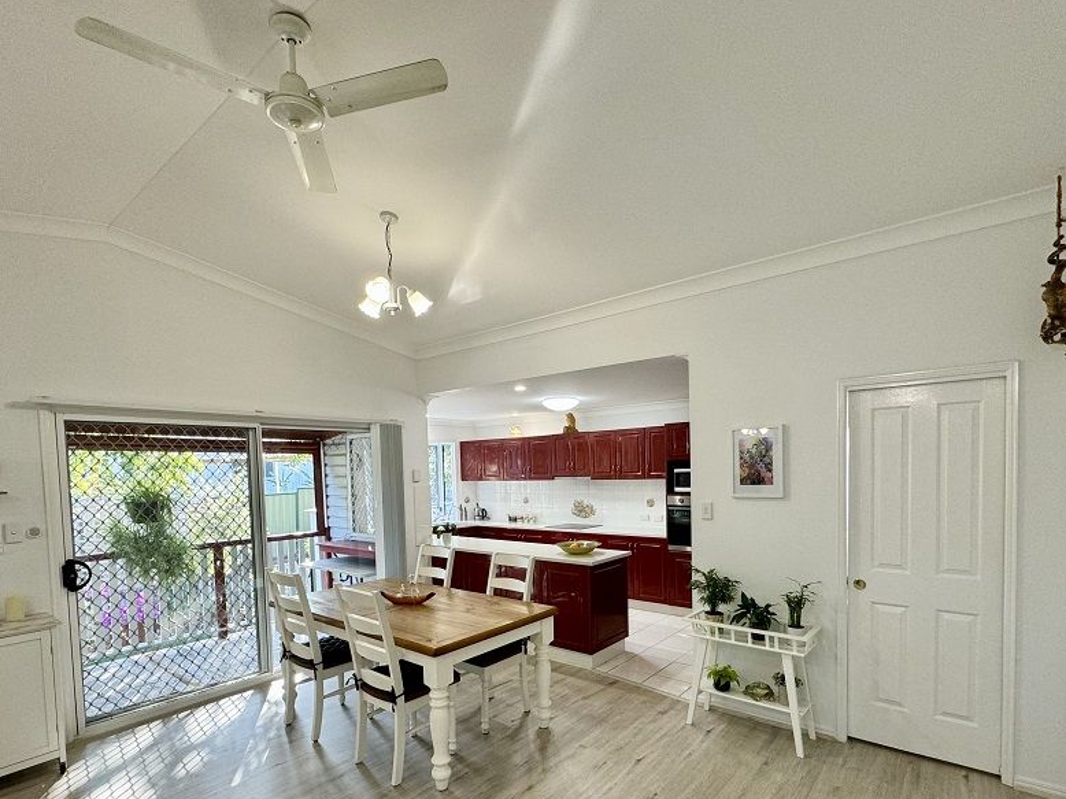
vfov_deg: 70.5
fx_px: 554
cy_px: 496
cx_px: 554
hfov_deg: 87.7
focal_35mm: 18
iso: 125
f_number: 2.2
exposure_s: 1/100
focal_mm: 2.22
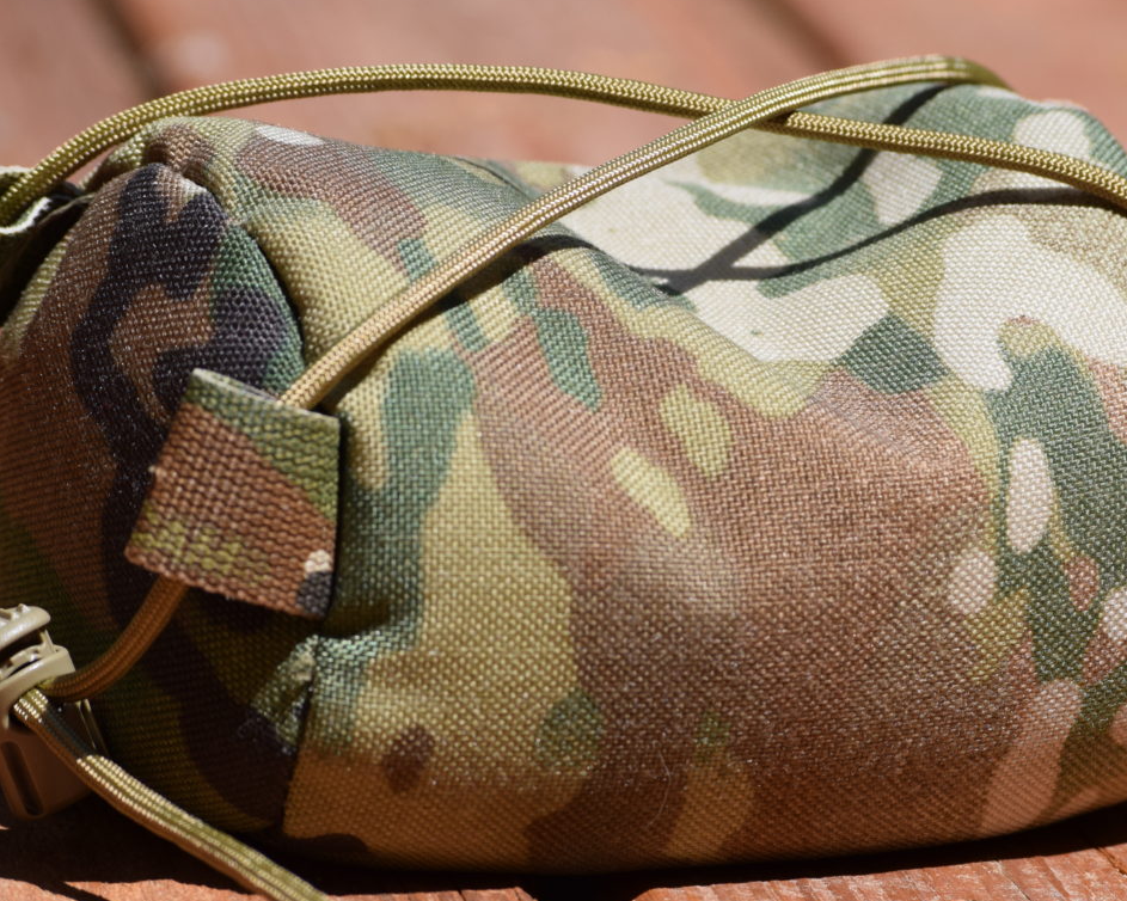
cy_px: 517
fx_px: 6269
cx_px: 611
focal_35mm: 188
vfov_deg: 8.2
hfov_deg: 10.3
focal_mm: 82
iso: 400
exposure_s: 1/1600
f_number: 6.3
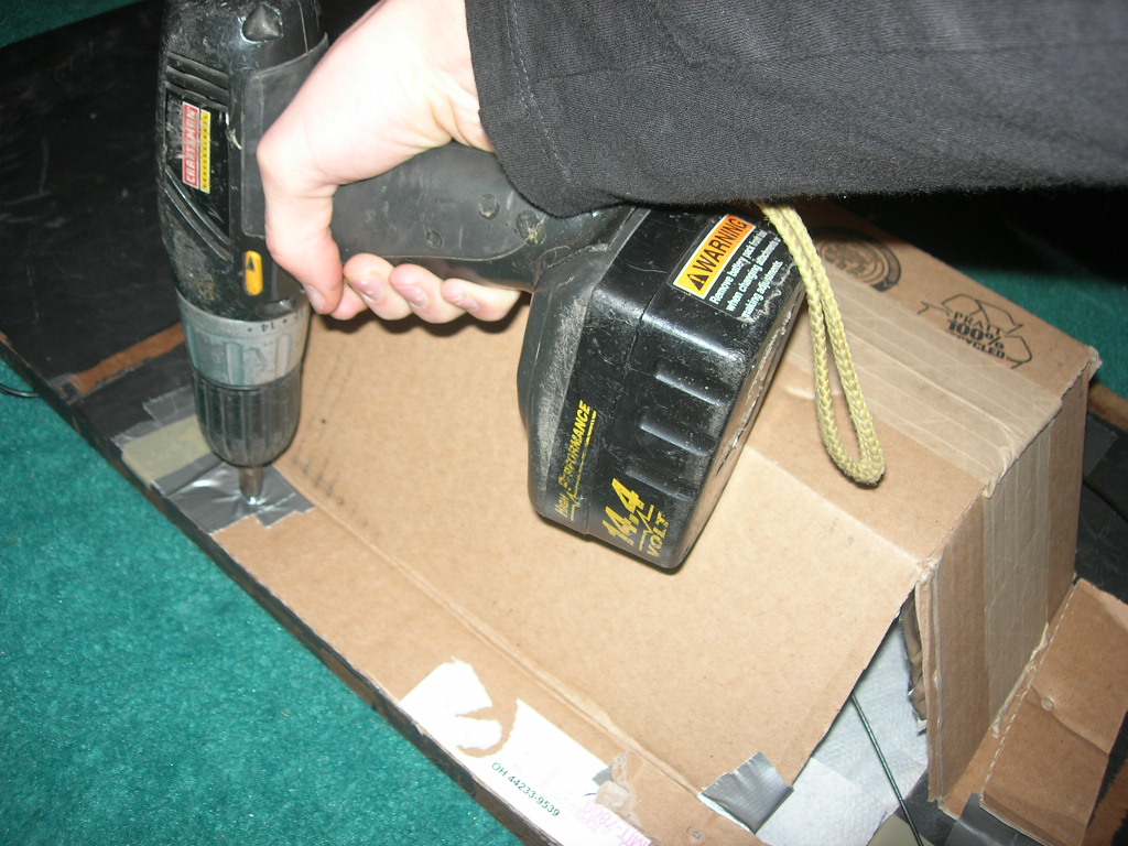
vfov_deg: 37.7
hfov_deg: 49.0
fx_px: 1238
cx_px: 564
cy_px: 423
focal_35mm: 38
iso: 64
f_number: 2.8
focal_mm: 7.8
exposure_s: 1/60.1
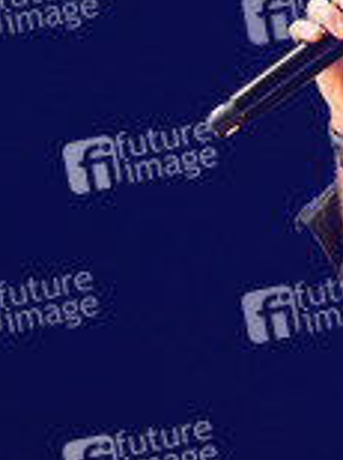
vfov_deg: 5.2
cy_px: 84
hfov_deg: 3.9
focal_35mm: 380
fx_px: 5034
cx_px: 359
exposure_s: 1/320
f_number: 4.5
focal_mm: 135
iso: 2500
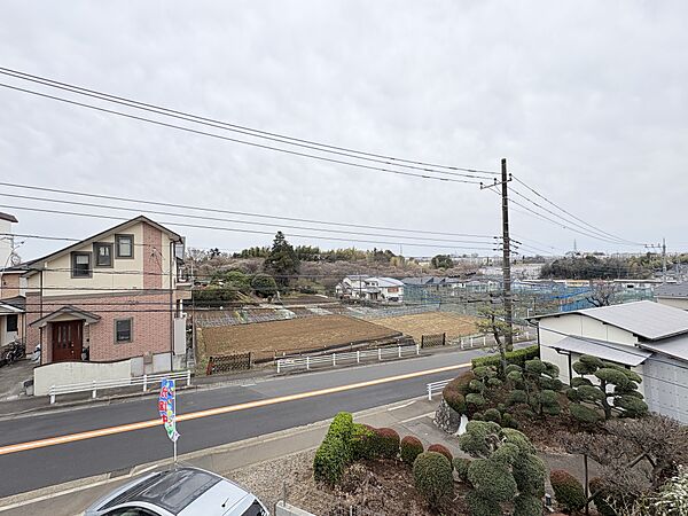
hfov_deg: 102.1
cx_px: 344
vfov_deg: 85.7
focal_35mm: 14
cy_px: 258
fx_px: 278
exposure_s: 1/1034
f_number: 2.2
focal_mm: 2.22
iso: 40
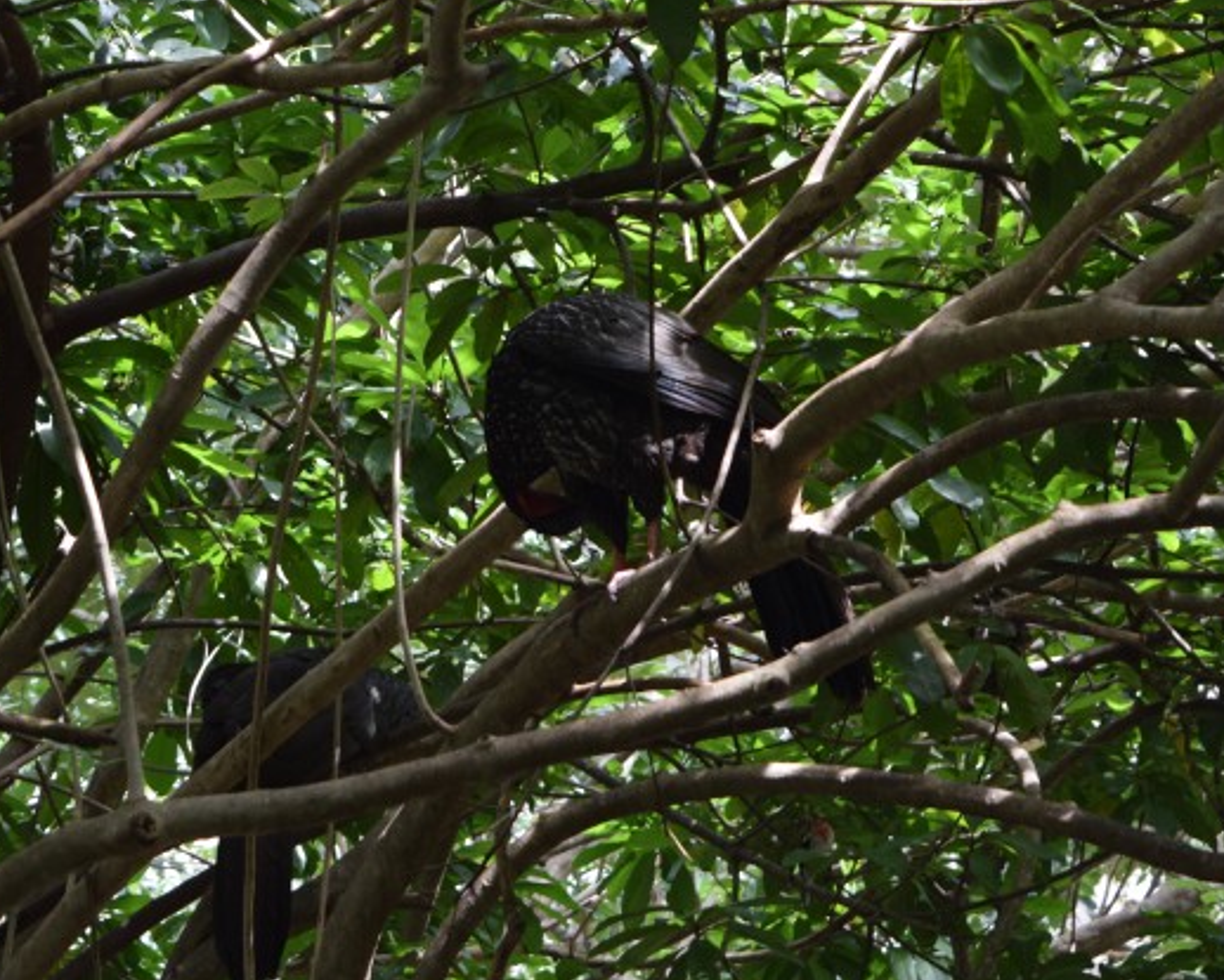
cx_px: 421
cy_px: 545
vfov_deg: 10.1
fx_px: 5543
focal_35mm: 153
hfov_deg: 12.6
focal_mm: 55
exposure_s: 1/125
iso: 400
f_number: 5.6
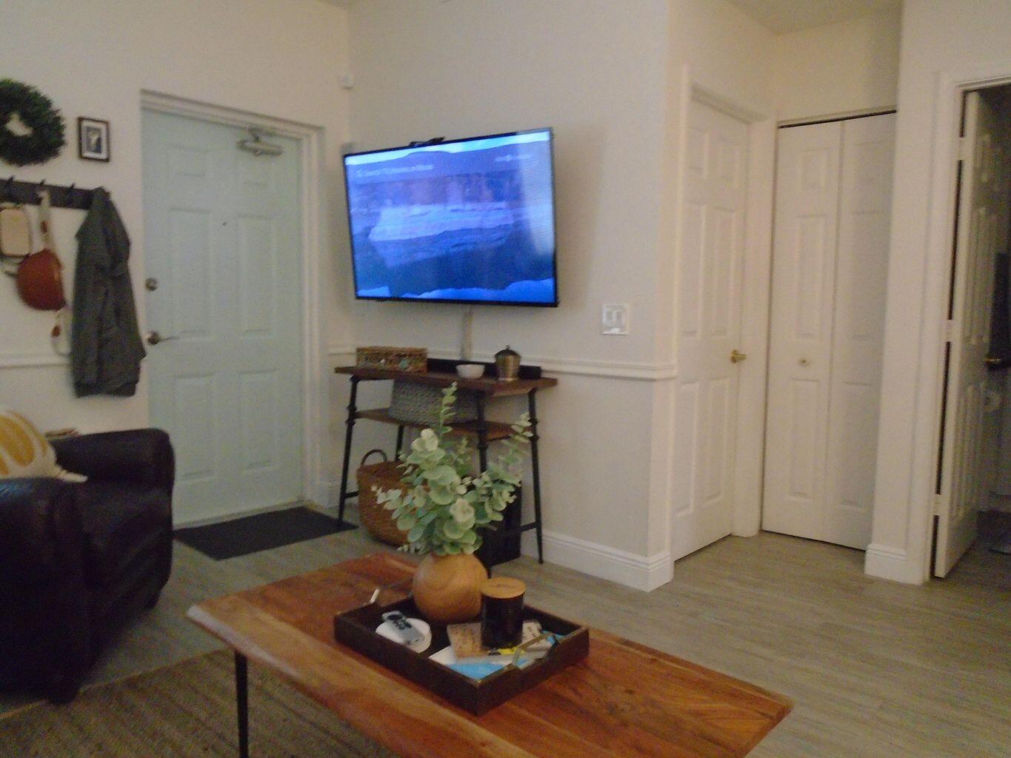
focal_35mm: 26
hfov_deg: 67.3
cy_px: 379
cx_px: 506
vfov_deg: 53.1
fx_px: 759
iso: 800
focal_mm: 4.6
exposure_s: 1/15
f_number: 3.2
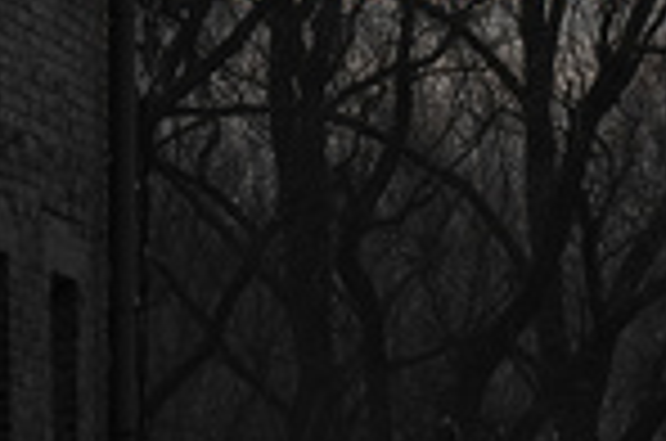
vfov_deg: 2.4
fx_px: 10633
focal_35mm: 576
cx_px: 1328
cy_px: 70
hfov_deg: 3.6
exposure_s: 1/320
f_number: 6.3
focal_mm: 85
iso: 400
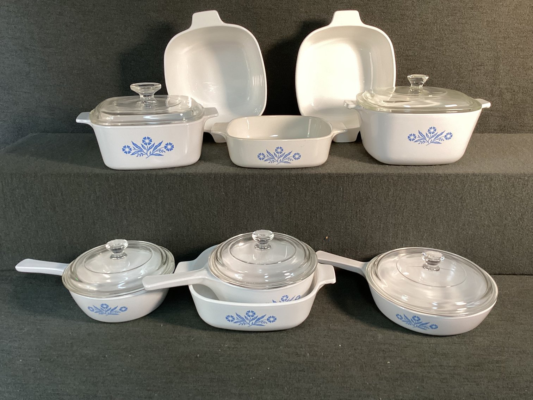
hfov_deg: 58.3
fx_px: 477
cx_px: 266
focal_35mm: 31
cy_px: 200
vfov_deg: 45.4
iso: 125
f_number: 2.4
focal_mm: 3.3
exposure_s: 1/60
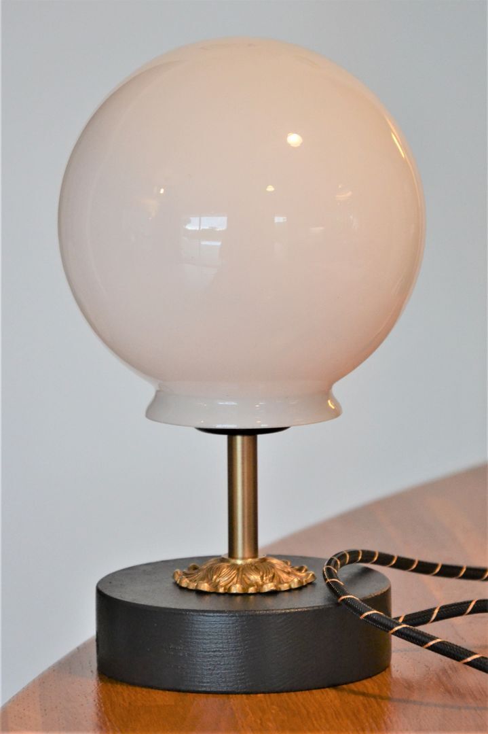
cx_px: 244
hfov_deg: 8.7
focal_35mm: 158
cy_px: 367
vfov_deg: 13.0
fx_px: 3205
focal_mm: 105
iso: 1600
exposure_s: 1/125
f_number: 5.6
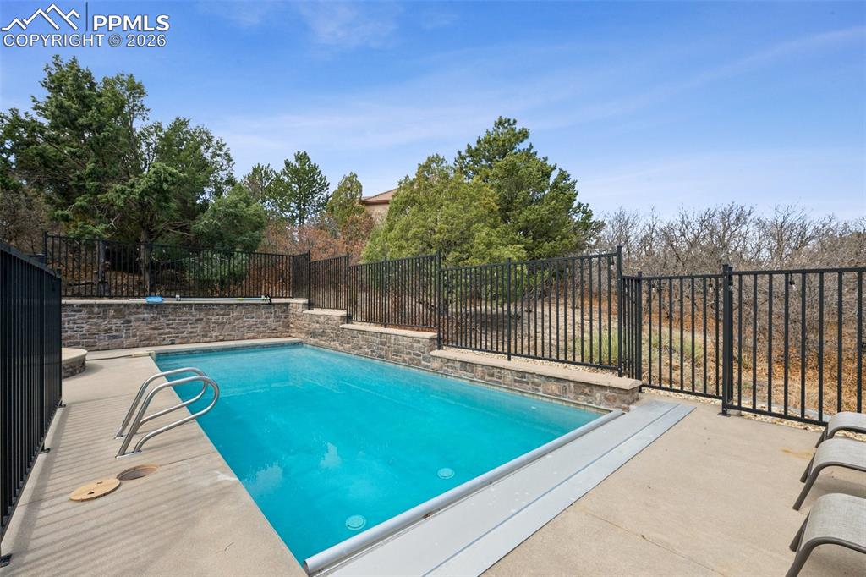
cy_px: 288
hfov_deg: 100.4
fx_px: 361
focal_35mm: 15
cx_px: 433
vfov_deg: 77.3
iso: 400
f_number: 9
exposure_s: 1/320
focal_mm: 15
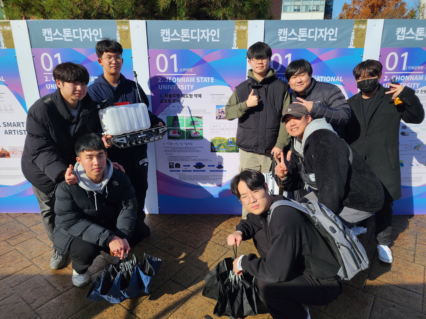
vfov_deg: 58.9
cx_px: 213
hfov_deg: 73.9
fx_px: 283
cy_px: 160
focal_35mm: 23
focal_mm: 6.4
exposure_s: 1/1429
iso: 12
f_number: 1.8
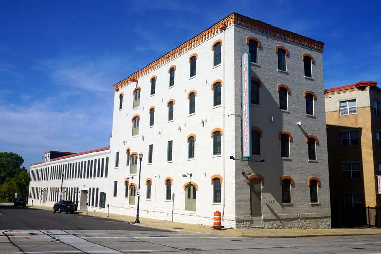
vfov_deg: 36.9
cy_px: 127
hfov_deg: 53.1
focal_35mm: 36
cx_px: 190
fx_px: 381
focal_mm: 24
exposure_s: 1/320
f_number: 11
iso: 100
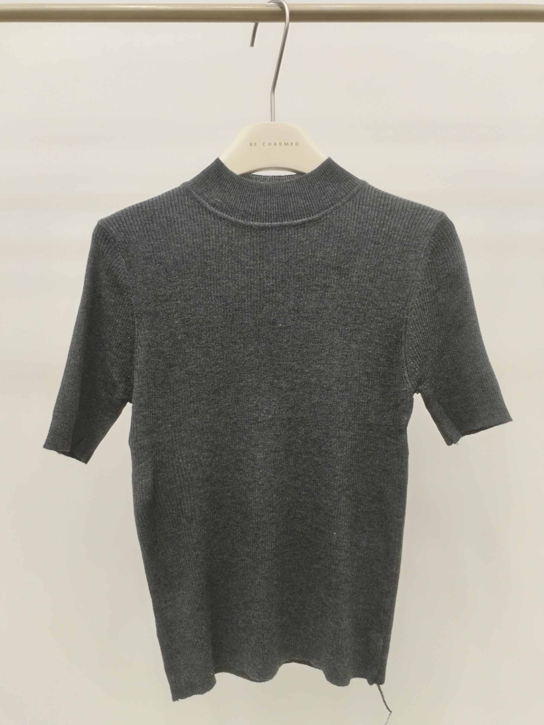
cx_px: 272
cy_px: 362
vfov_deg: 61.7
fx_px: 608
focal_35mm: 29
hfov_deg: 48.2
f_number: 1.8
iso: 225
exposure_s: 1/60
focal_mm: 4.75
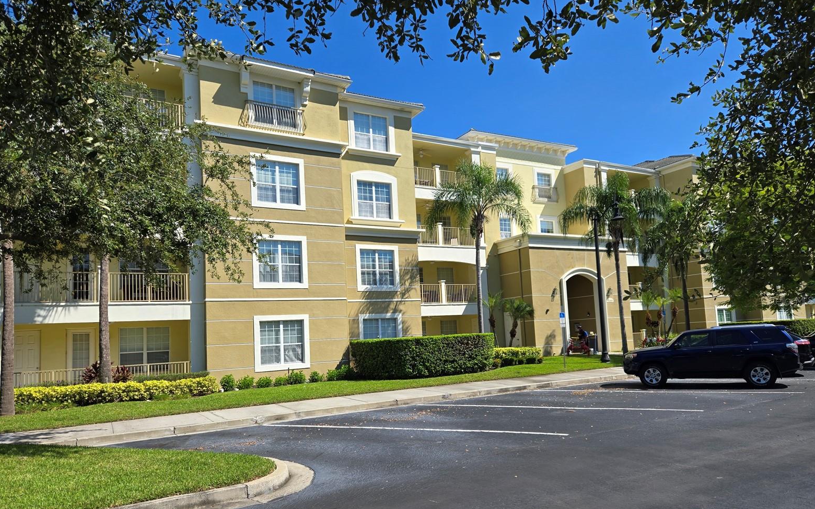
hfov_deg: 72.5
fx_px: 555
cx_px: 398
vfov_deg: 49.0
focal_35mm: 25
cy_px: 300
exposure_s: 1/1756
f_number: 1.8
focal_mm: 5.4
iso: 25
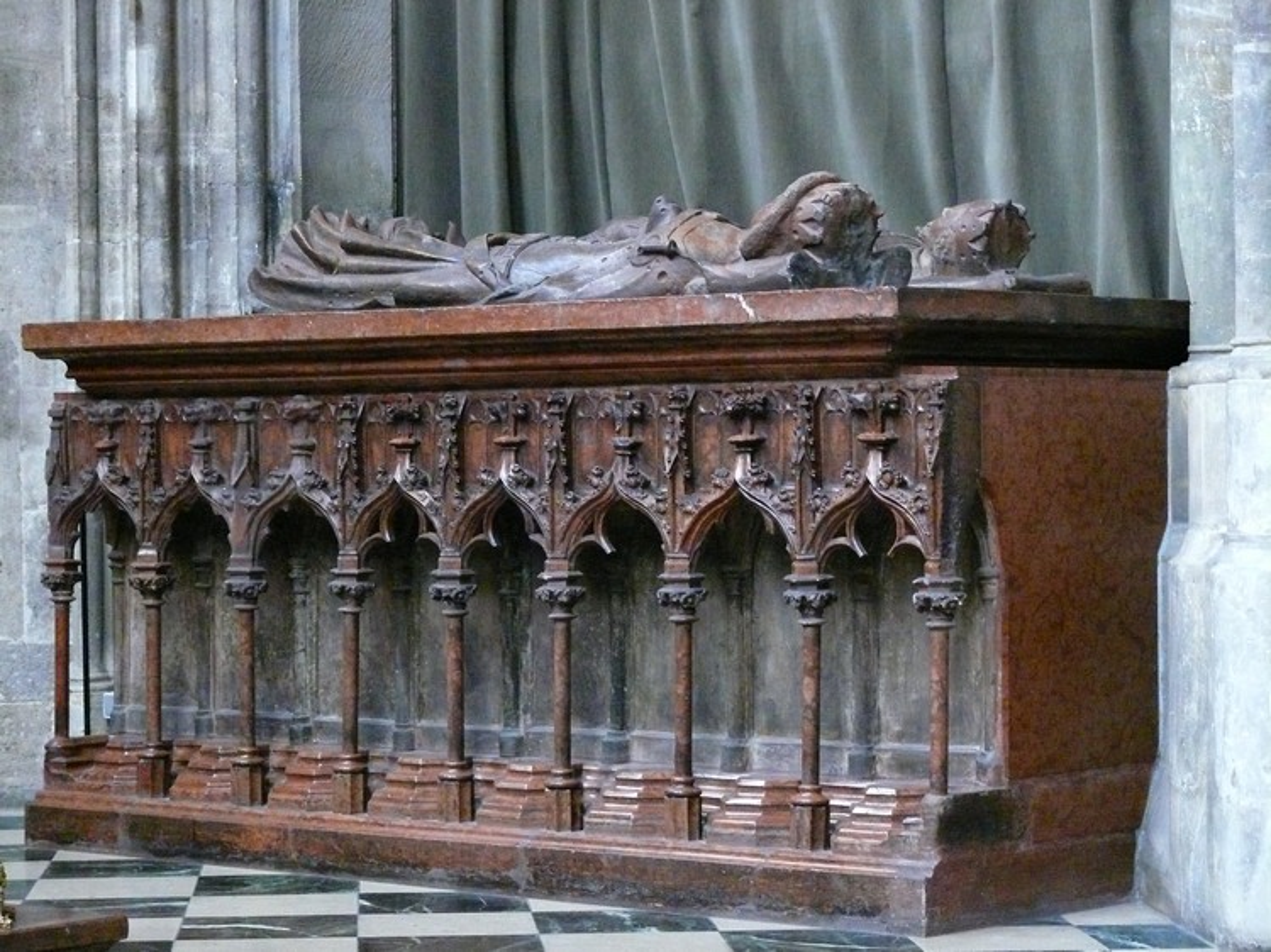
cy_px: 476
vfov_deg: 14.6
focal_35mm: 101
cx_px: 636
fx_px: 3707
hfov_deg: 19.5
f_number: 3.2
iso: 800
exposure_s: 1/10
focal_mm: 21.4
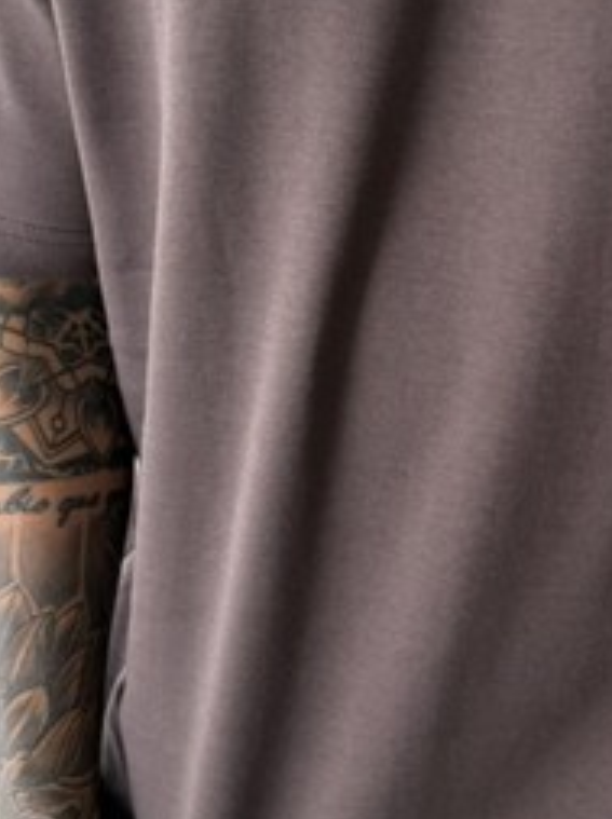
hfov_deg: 19.0
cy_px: 372
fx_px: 1796
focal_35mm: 76
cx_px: 538
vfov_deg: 25.7
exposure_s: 1/121
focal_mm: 6.76
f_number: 1.78
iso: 64
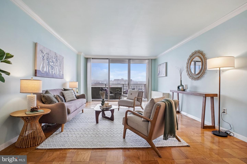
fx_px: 113
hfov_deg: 95.0
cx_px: 124
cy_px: 82
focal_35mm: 16
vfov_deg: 72.1
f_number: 8
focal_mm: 11
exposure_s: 1/25
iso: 500
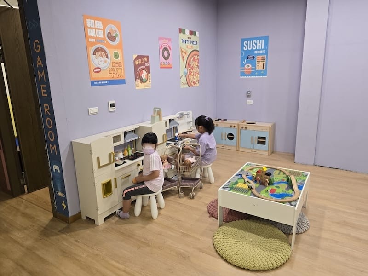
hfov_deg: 73.9
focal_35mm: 23
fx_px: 245
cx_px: 184
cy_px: 138
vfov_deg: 58.9
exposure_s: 1/120
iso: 250
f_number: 1.7
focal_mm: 6.3
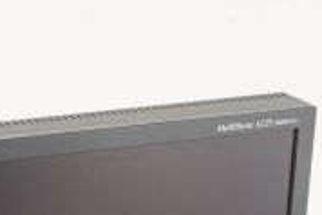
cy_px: 341
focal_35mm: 168
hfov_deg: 12.1
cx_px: -14
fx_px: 1504
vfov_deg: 8.0
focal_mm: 50
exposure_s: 1/125
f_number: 10
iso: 1600
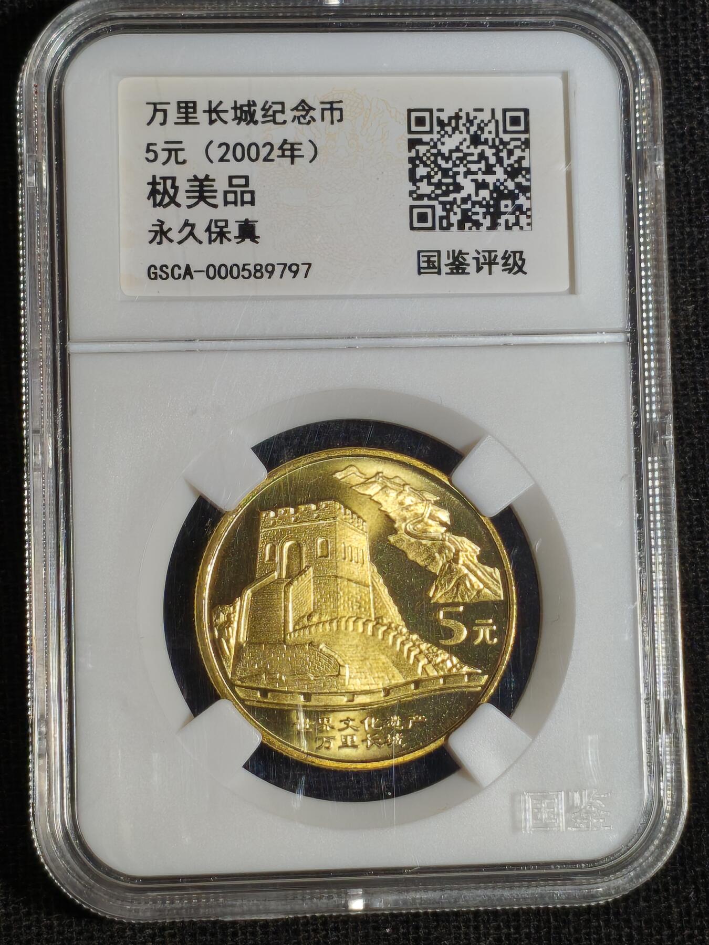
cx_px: 354
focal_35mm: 107
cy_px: 472
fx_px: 2922
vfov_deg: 18.4
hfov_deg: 13.8
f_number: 1.5
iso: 50
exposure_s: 1/586
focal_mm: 4.94
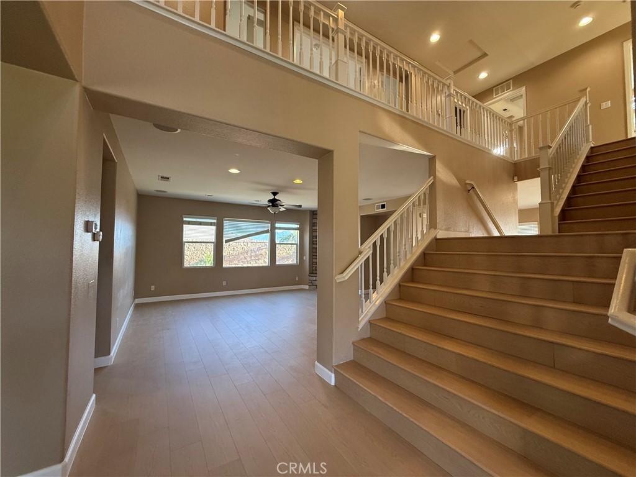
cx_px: 318
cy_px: 238
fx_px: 257
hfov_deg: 102.1
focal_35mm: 14
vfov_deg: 85.7
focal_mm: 2.22
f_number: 2.2
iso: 250
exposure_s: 1/120
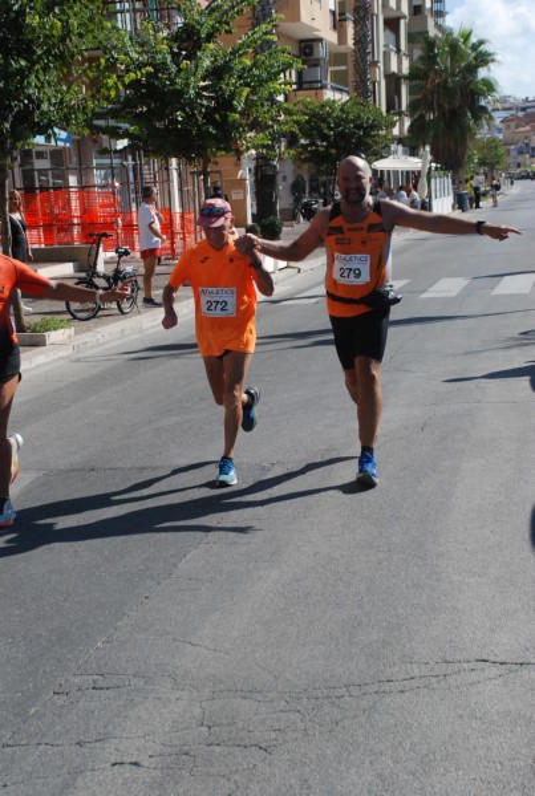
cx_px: 268
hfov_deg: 22.7
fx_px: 1331
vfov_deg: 33.3
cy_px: 398
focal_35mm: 60
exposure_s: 1/2000
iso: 1000
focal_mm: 40
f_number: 7.1
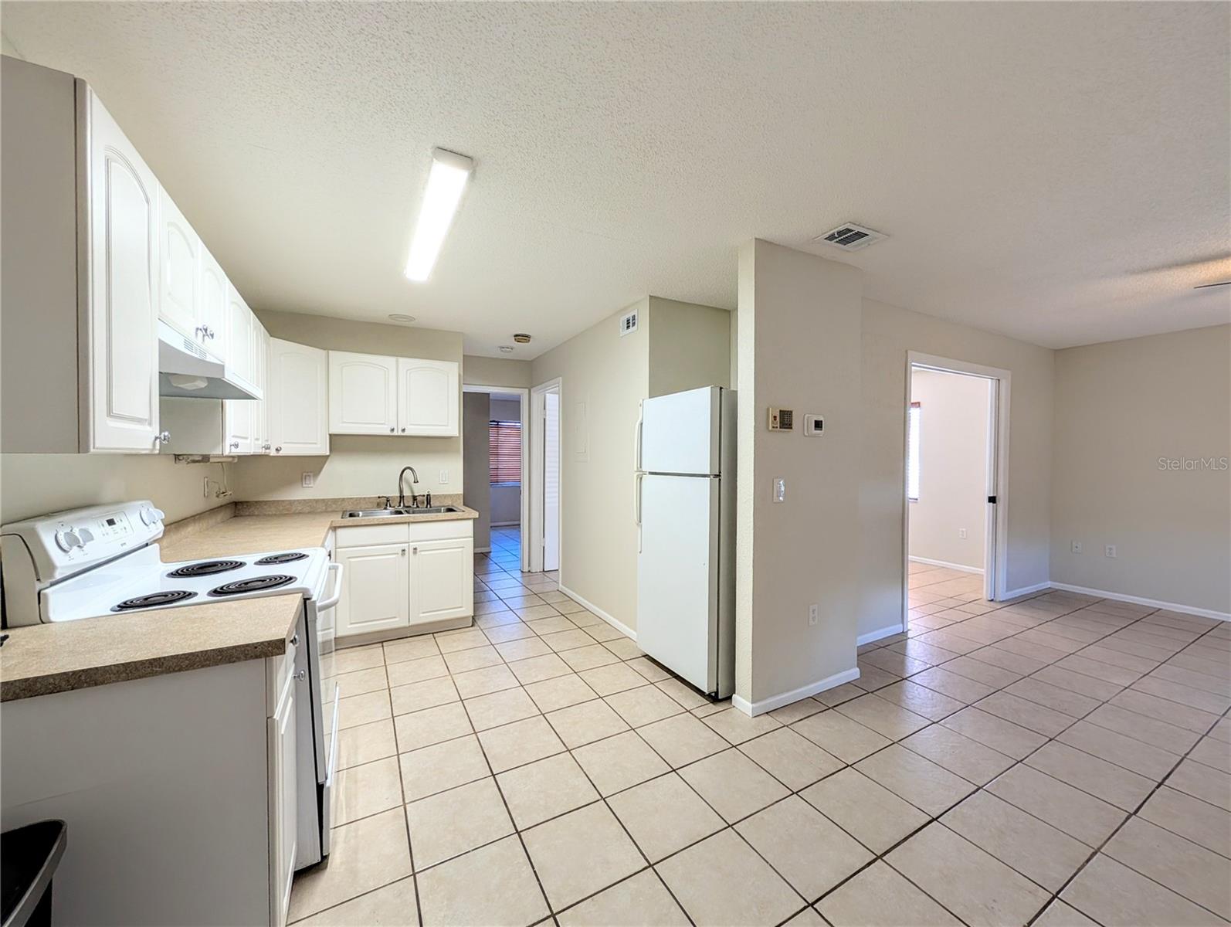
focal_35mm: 12
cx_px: 616
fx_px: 427
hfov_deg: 110.5
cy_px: 464
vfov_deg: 94.6
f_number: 1.7
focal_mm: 2.02
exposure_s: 1/60
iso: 63
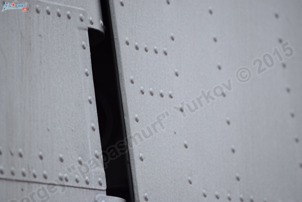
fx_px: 3778
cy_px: 101
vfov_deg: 3.1
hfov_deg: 4.6
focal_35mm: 450
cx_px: 151
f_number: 7.1
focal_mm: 300
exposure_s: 1/800
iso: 200
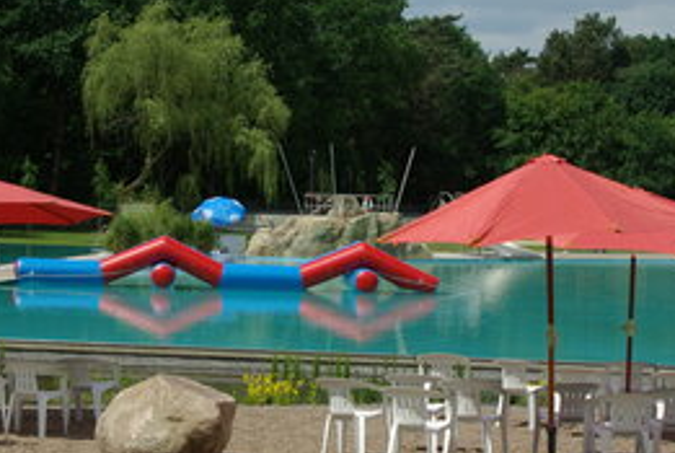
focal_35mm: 90
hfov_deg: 22.6
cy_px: 207
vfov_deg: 15.3
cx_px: 253
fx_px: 1686
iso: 100
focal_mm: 39
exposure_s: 1/250
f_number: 8
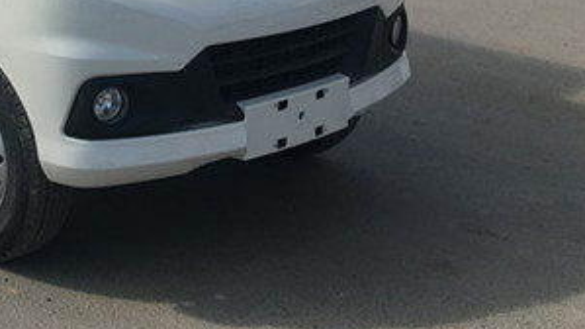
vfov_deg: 15.2
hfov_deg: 26.1
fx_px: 1163
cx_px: -59
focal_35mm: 75
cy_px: -114
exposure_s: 1/1261
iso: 25
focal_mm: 4.15
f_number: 2.2
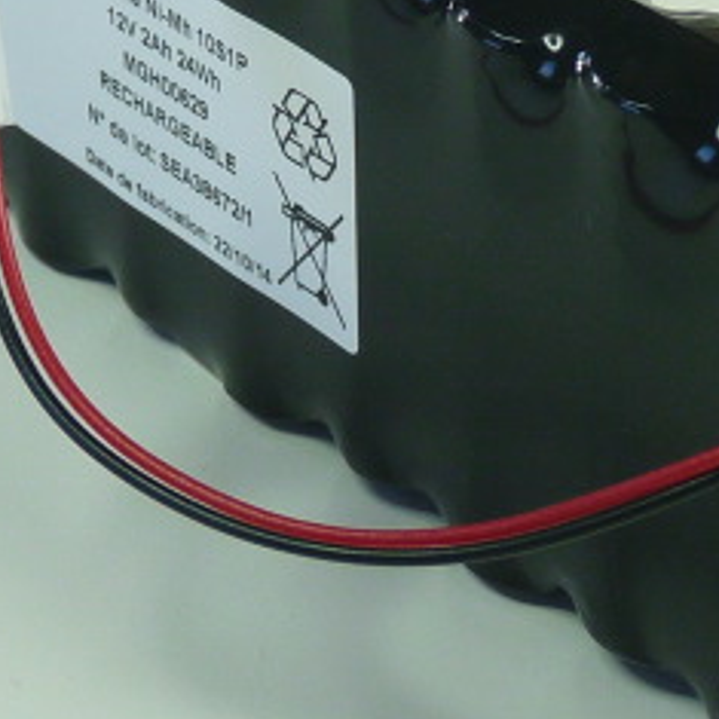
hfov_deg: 10.1
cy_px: 162
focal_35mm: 173
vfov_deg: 10.1
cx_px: 254
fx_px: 4065
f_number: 3
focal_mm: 7.3
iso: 100
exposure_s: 1/30
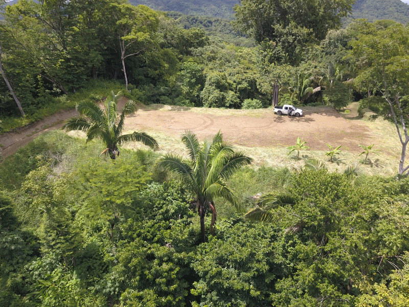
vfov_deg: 53.1
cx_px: 204
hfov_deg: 67.3
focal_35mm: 26
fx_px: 307
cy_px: 154
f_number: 2.2
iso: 100
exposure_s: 1/669
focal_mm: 4.73
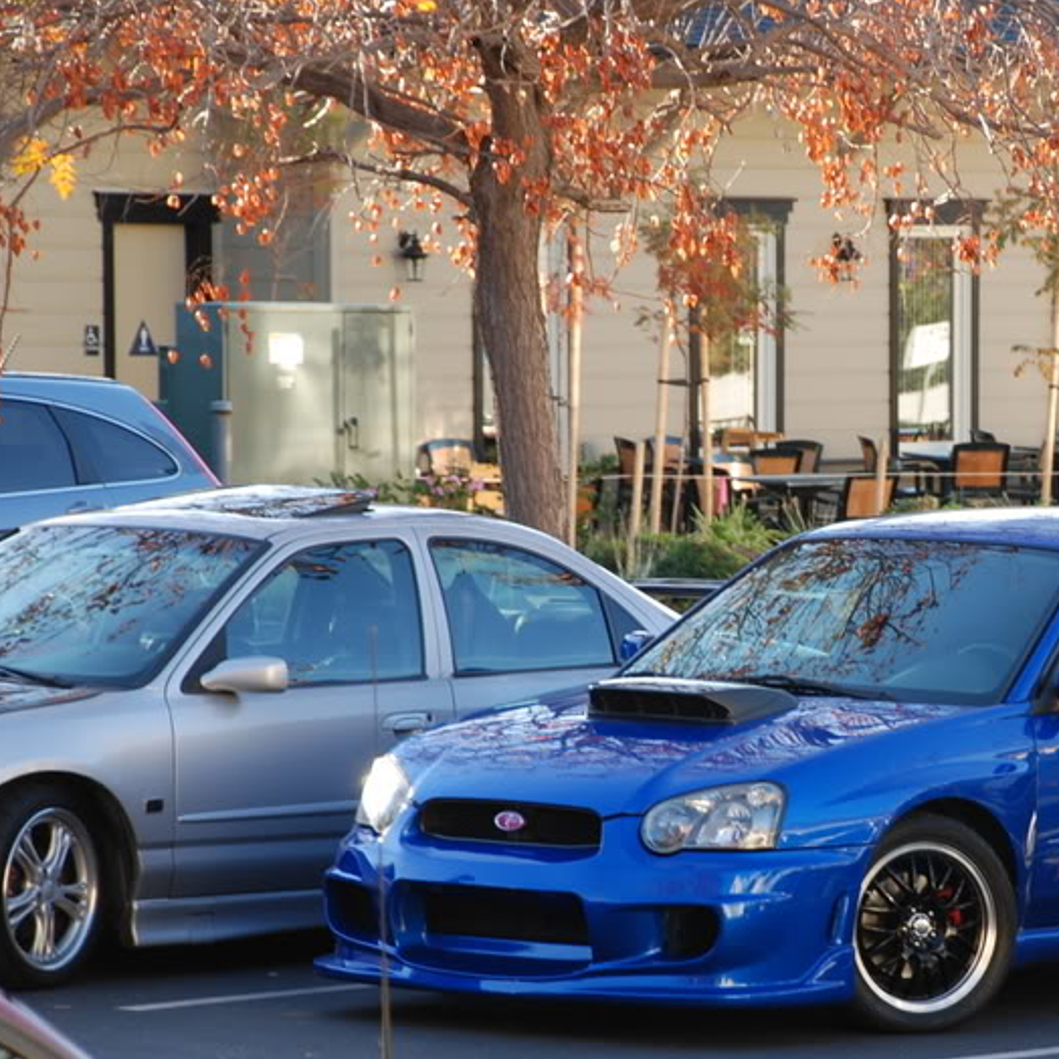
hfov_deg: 7.4
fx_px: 8197
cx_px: 927
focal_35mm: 237
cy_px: 654
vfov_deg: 7.4
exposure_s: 1/125
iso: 280
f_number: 5.6
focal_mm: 95
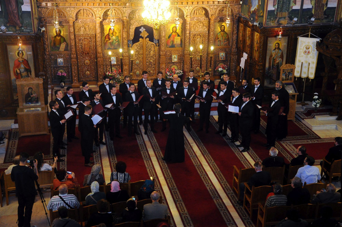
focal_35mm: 52
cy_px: 114
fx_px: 498
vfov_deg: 25.7
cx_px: 171
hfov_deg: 37.9
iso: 1600
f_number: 4.5
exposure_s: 1/40
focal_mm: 35
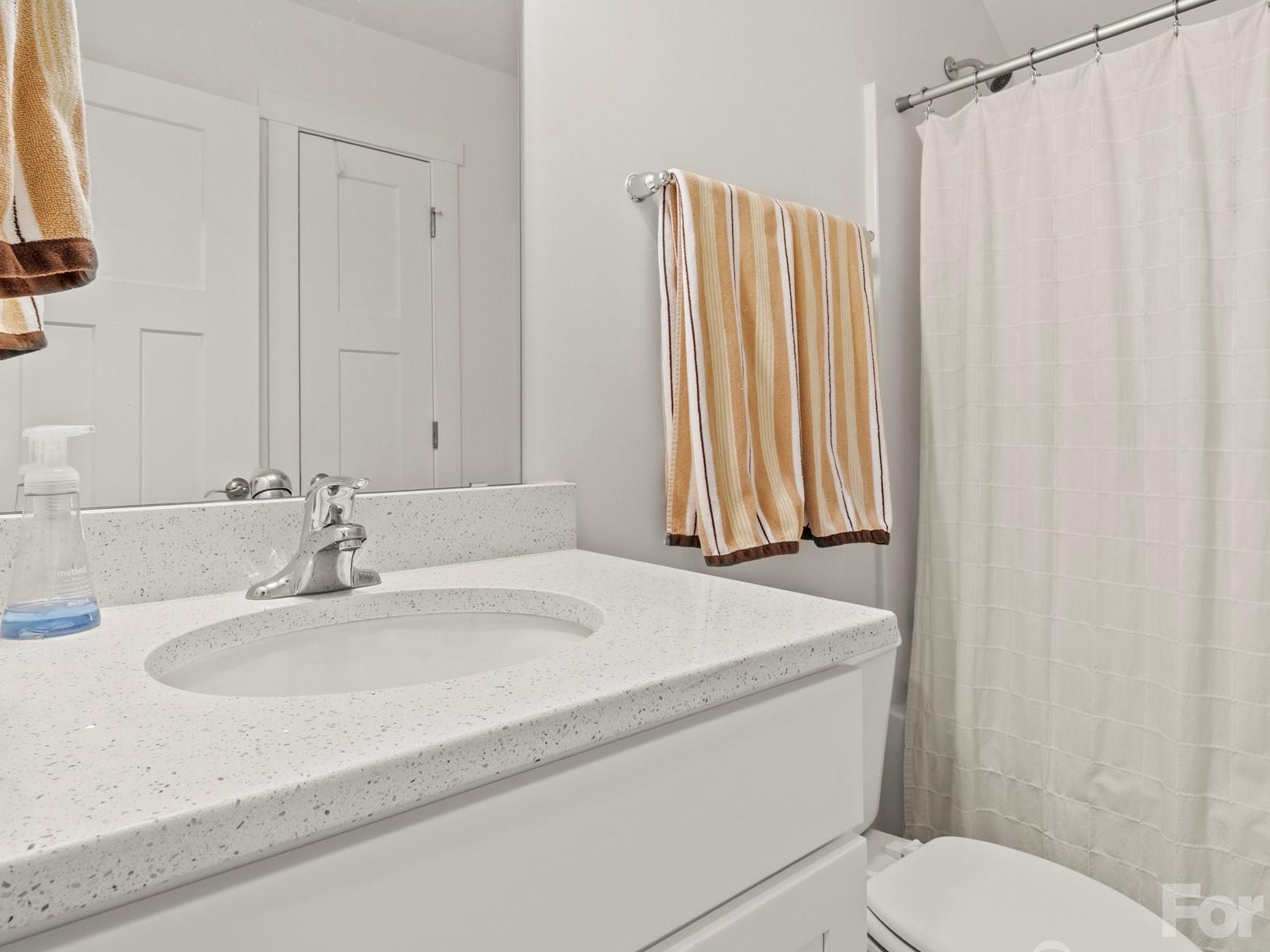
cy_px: 441
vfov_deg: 65.9
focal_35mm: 20
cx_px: 616
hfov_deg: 81.7
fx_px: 734
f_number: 5.6
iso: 400
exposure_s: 1/8
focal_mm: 8
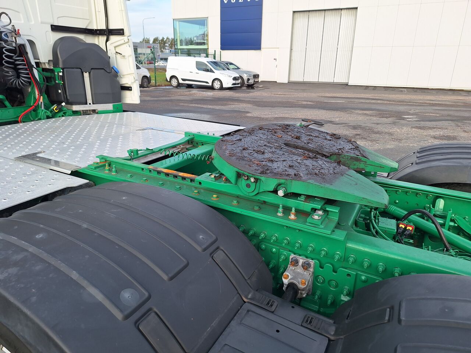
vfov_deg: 58.9
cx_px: 236
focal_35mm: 23
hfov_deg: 73.9
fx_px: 313
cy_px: 176
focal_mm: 5.54
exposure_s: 1/805
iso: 40
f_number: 1.8
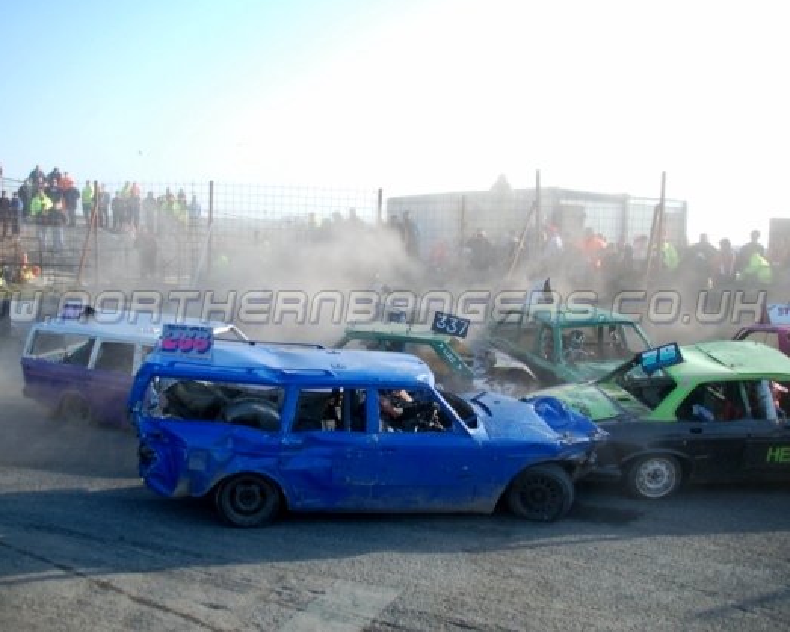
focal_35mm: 31
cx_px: 356
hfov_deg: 57.1
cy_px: 311
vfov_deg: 47.1
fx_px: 725
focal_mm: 18
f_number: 4
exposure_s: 1/1000
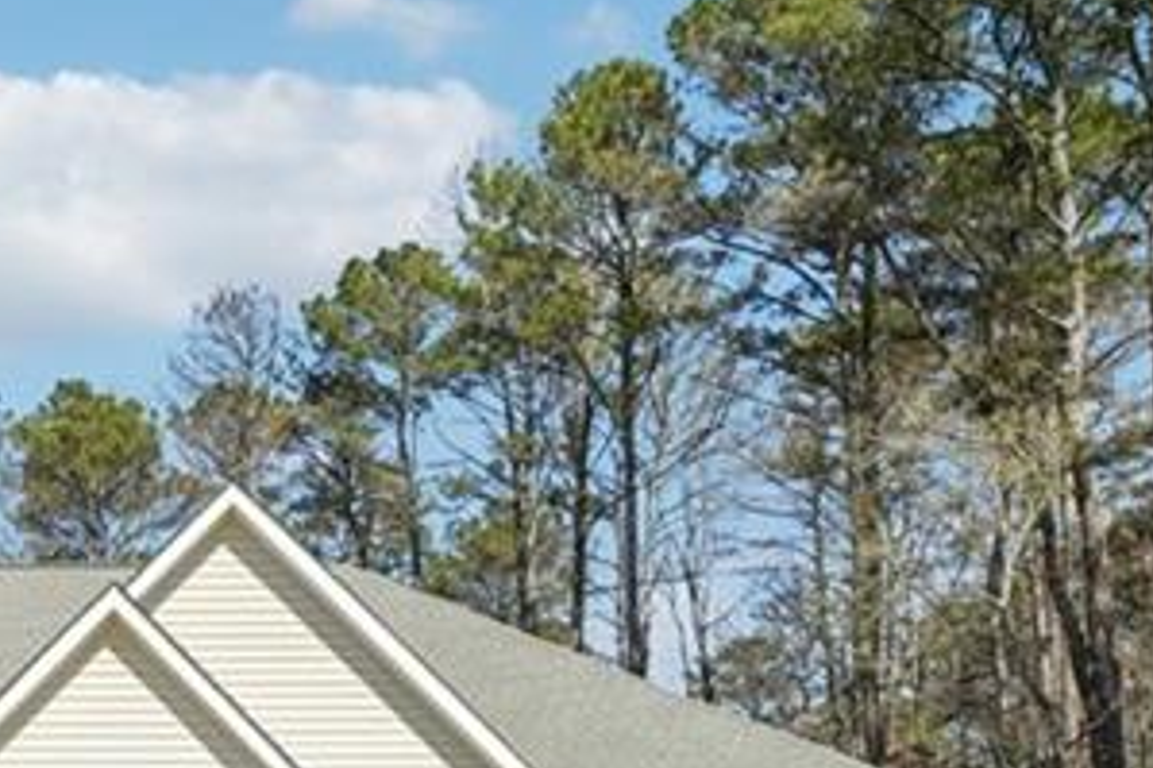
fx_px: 1635
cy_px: 882
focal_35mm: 51
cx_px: 23
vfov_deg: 24.3
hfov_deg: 35.5
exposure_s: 1/200
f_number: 8
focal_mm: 14.9
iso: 100
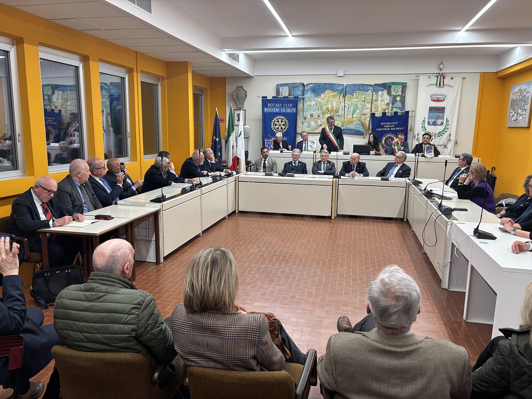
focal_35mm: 26
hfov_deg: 67.3
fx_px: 400
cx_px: 266
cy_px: 200
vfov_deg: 53.1
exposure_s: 1/100
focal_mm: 5.96
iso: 125
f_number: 1.6
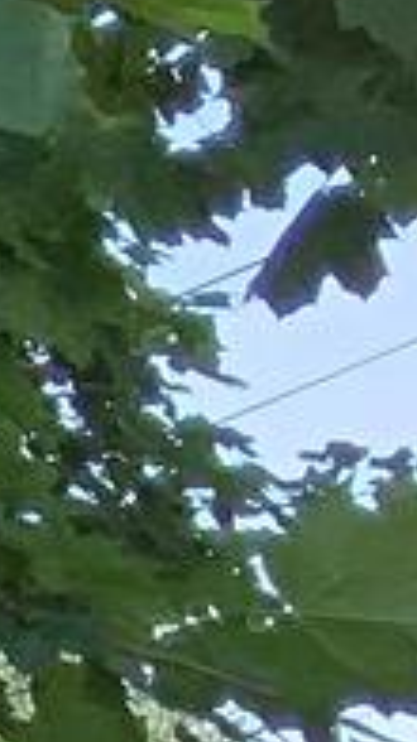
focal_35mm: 330
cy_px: 2241
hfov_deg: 2.9
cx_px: -3033
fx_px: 6498
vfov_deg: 6.0
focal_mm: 3
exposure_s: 1/299
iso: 16
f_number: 1.8
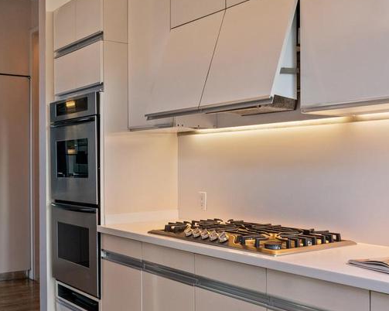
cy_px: 175
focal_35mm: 43
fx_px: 495
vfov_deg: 34.8
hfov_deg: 42.2
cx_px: 121
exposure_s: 1/30
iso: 1000
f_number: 10
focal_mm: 16
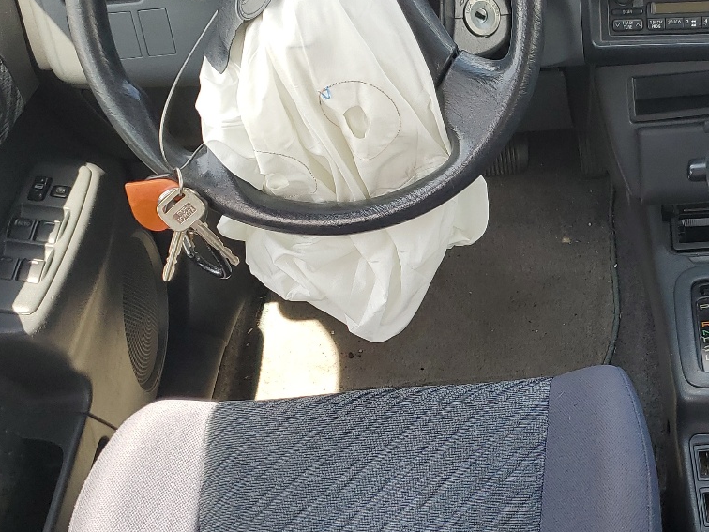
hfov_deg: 33.3
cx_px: 621
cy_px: 302
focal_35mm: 55
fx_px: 1127
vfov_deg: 26.5
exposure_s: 1/333
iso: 50
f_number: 1.5
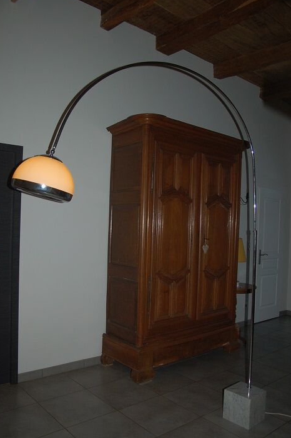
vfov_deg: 63.7
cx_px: 139
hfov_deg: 44.8
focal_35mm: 29
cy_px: 229
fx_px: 353
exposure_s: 1/60
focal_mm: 18
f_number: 3.5
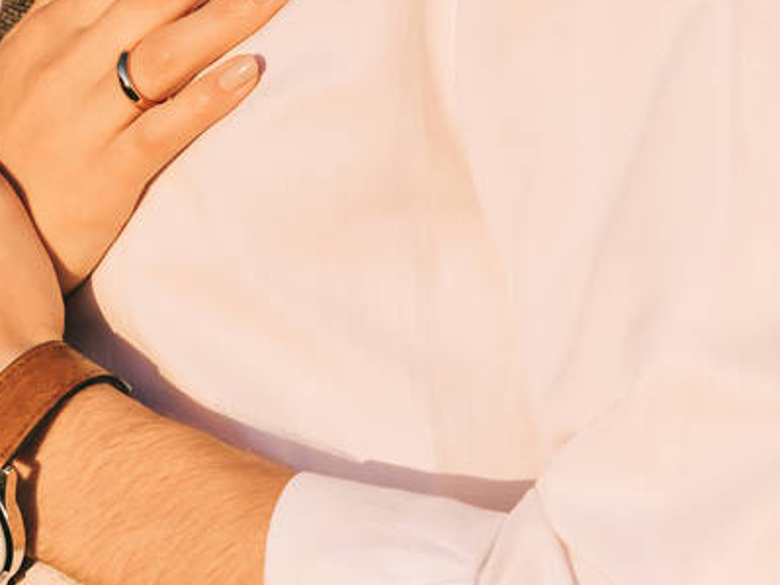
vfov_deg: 5.4
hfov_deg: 7.1
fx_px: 6217
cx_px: -138
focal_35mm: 276
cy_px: 455
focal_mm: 112
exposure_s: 1/320
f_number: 4.5
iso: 125
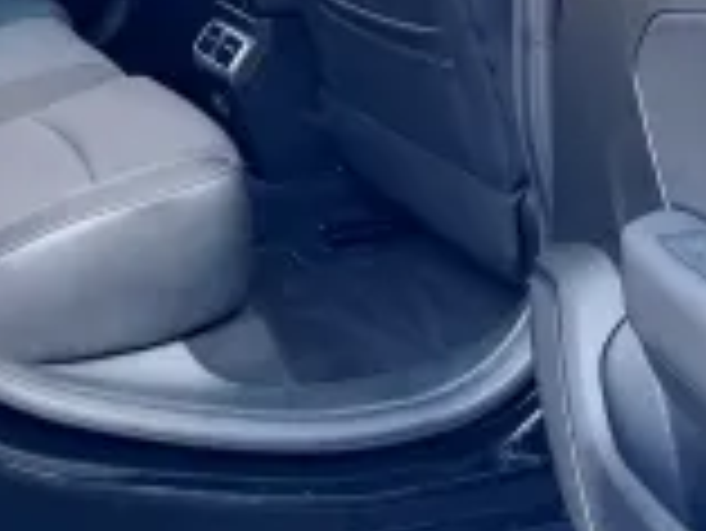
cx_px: 103
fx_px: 1123
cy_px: -58
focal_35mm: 55
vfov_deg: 24.7
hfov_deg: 33.5
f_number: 1.78
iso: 200
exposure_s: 1/121
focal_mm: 6.76
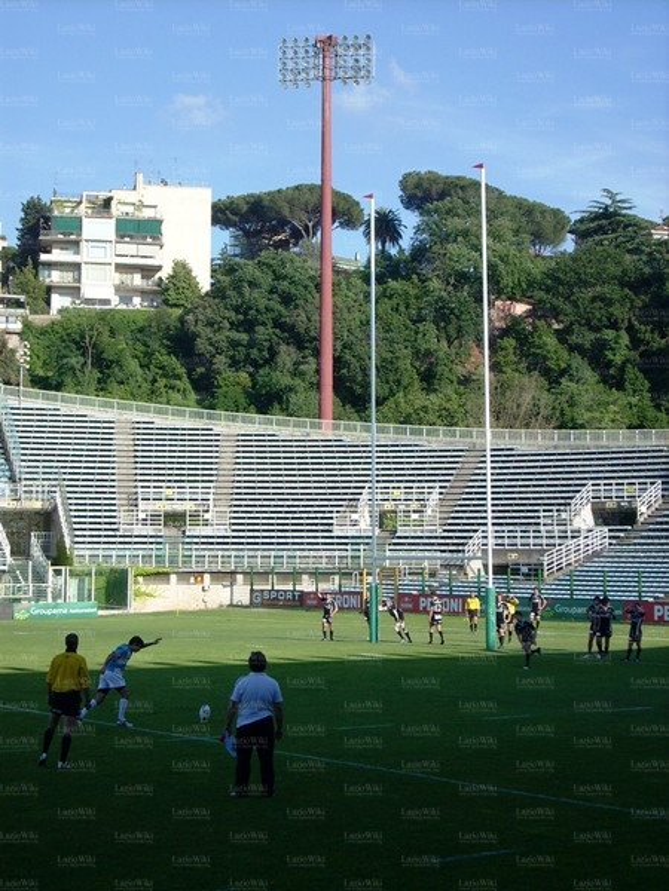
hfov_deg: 22.6
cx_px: 334
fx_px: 1675
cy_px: 446
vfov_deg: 29.8
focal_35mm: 65
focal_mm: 10.7
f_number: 3.8
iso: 64
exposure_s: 1/621
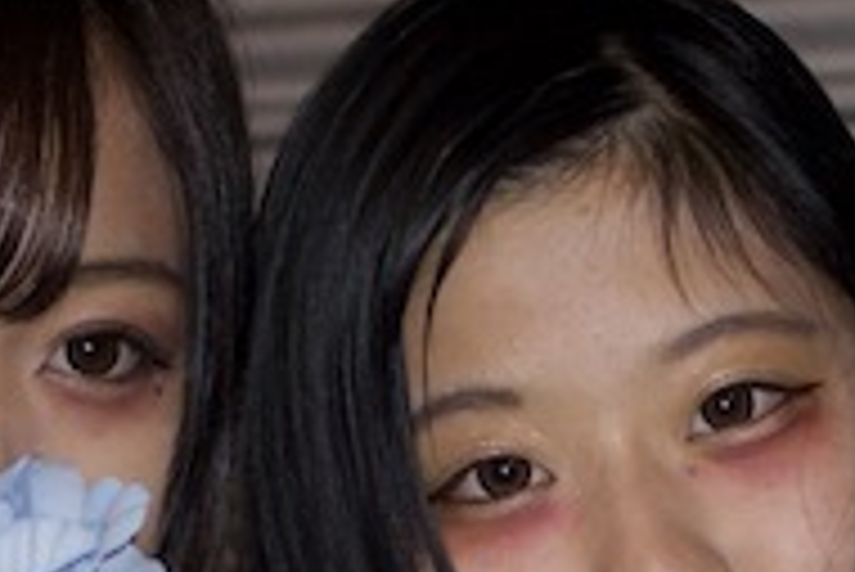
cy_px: 1115
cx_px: 891
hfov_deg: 7.5
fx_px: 6512
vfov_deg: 4.9
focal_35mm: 274
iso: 400
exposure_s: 1/60
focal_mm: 35
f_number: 2.8
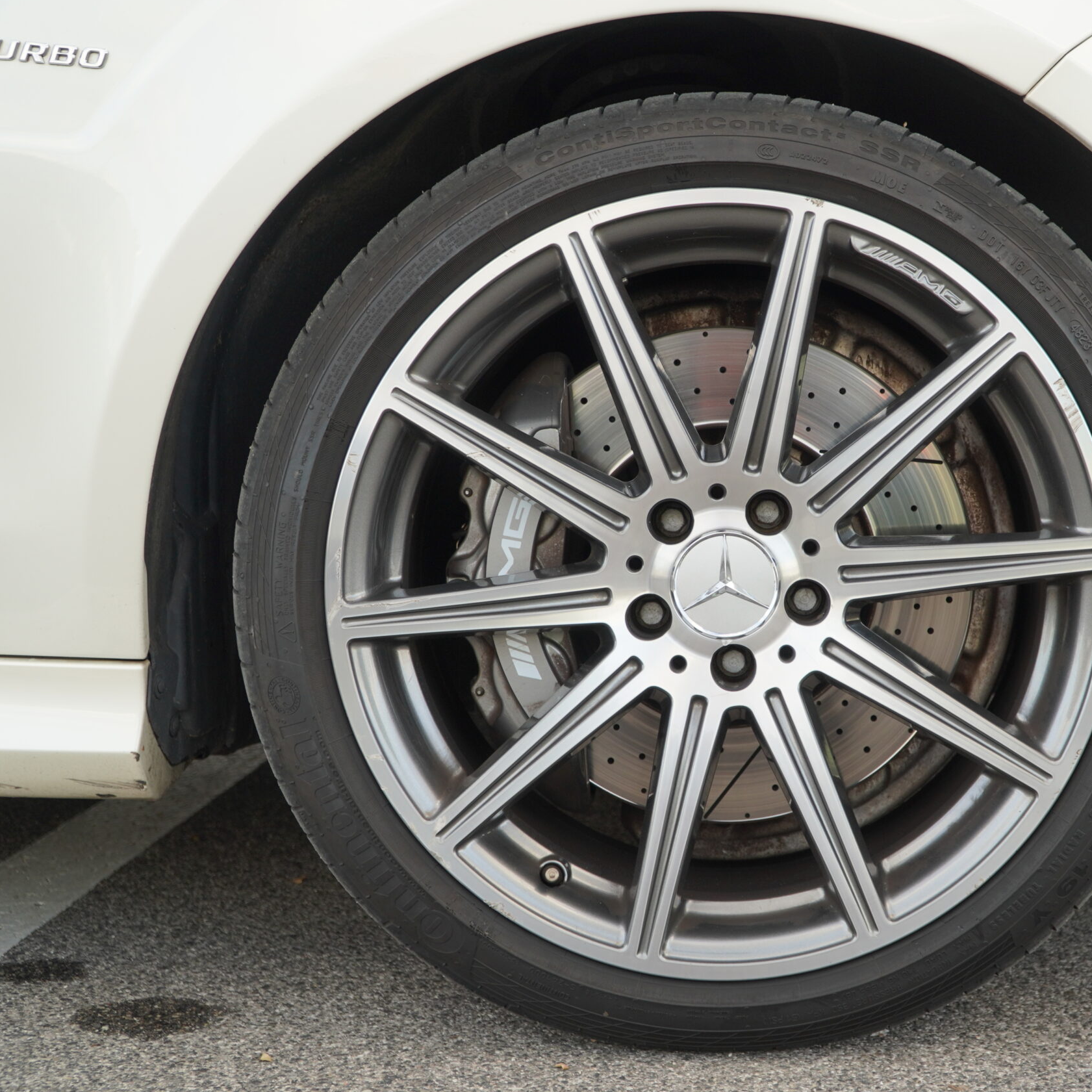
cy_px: 545
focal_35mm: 45
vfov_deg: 37.8
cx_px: 768
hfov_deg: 37.2
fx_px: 1593
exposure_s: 1/160
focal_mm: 23
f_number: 4
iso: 200
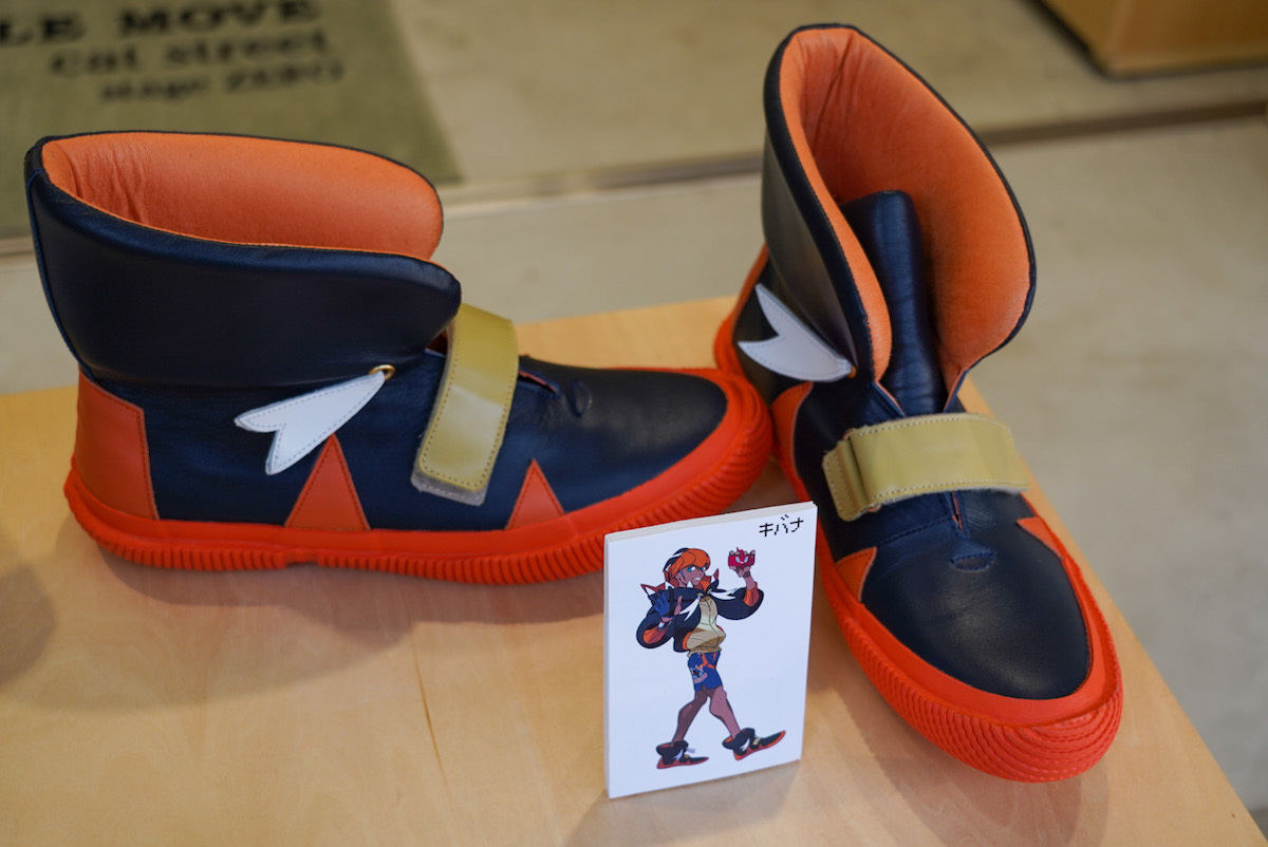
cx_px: 634
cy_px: 424
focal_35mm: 47
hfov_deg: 41.9
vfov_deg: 28.7
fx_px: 1657
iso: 200
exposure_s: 1/160
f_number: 5.6
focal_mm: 47
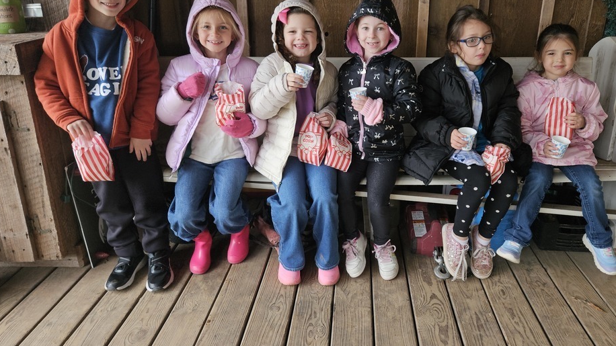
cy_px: 122
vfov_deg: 41.1
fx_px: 457
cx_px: 336
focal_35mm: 28
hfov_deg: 67.8
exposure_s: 1/120
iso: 100
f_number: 1.8
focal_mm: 5.4
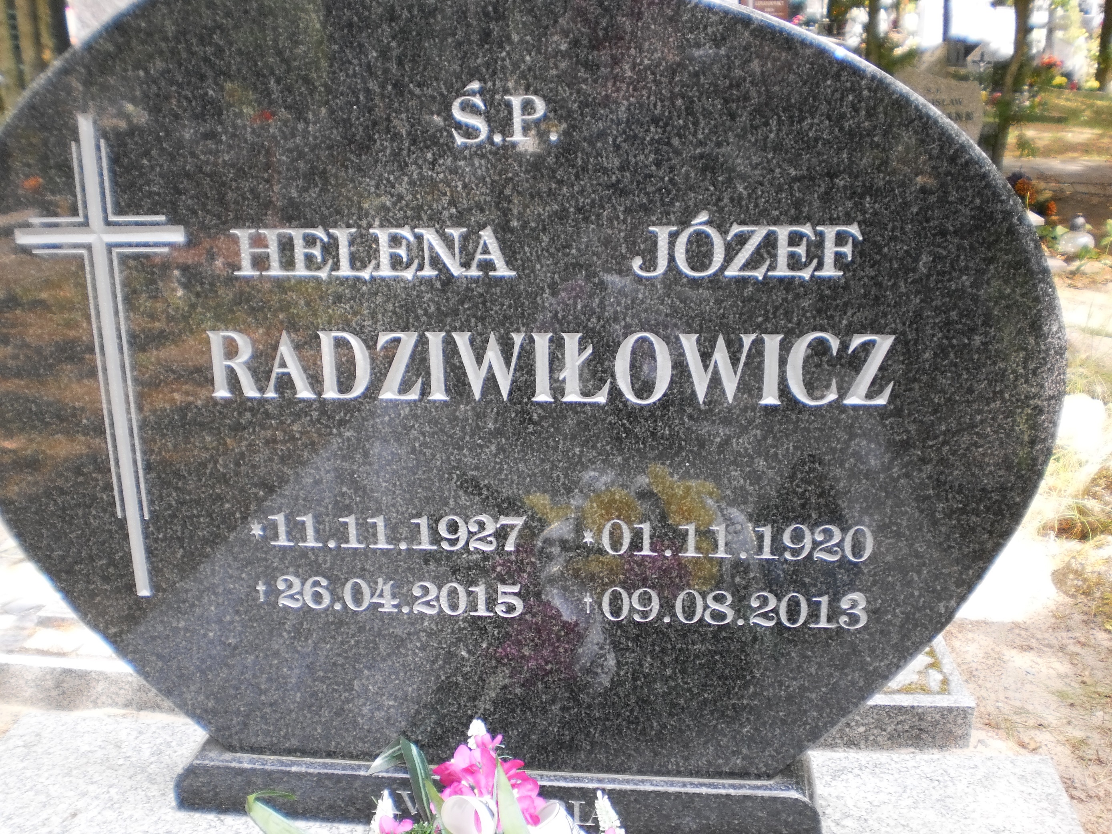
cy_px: 417
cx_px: 556
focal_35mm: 36
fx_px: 1157
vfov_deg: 39.7
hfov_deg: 51.4
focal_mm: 6.3
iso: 100
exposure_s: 1/60
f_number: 3.1
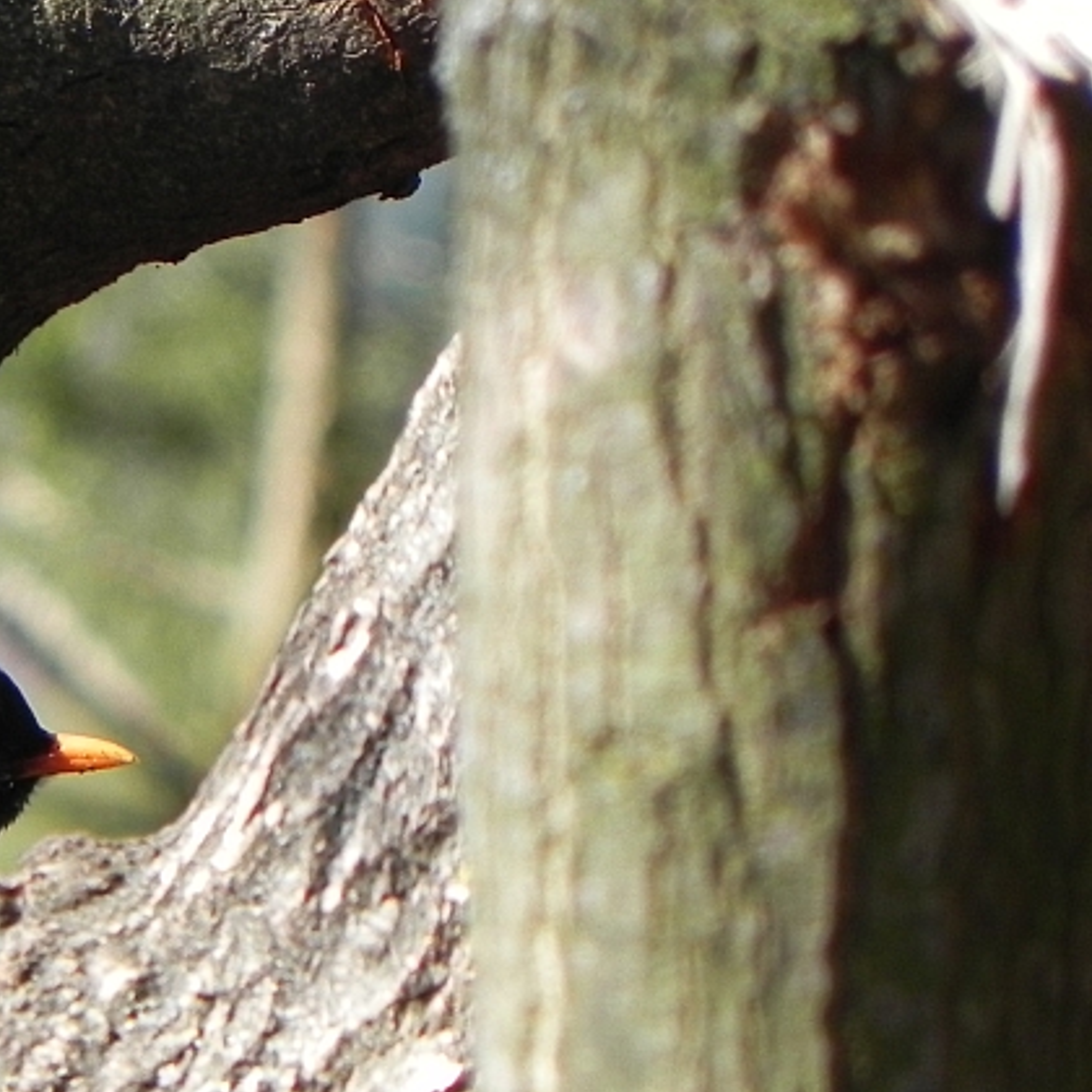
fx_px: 52179
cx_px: 70
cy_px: 770
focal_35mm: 1462
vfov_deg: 1.2
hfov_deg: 1.2
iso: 160
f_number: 5
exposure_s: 1/272
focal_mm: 120
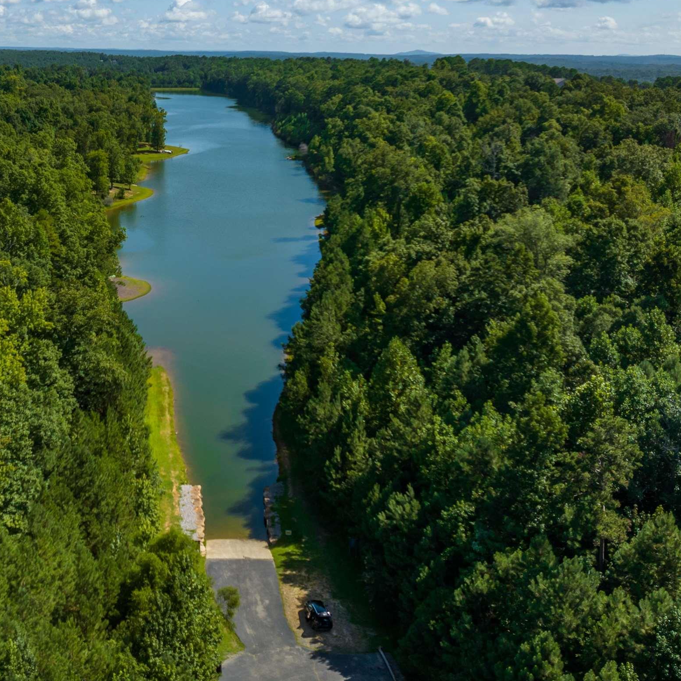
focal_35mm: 42
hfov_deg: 39.2
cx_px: 193
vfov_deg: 39.8
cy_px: 260
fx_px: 935
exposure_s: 1/500
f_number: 2.8
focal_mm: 12.29
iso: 170
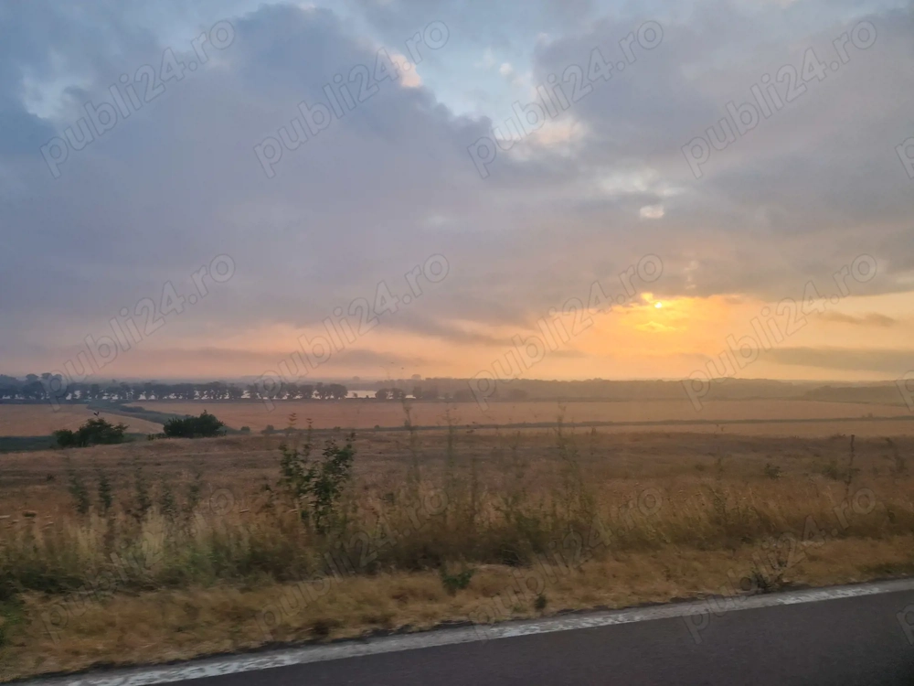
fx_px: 607
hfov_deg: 73.9
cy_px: 343
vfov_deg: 58.9
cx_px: 457
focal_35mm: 23
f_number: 1.8
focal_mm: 5.4
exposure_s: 1/483
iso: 50
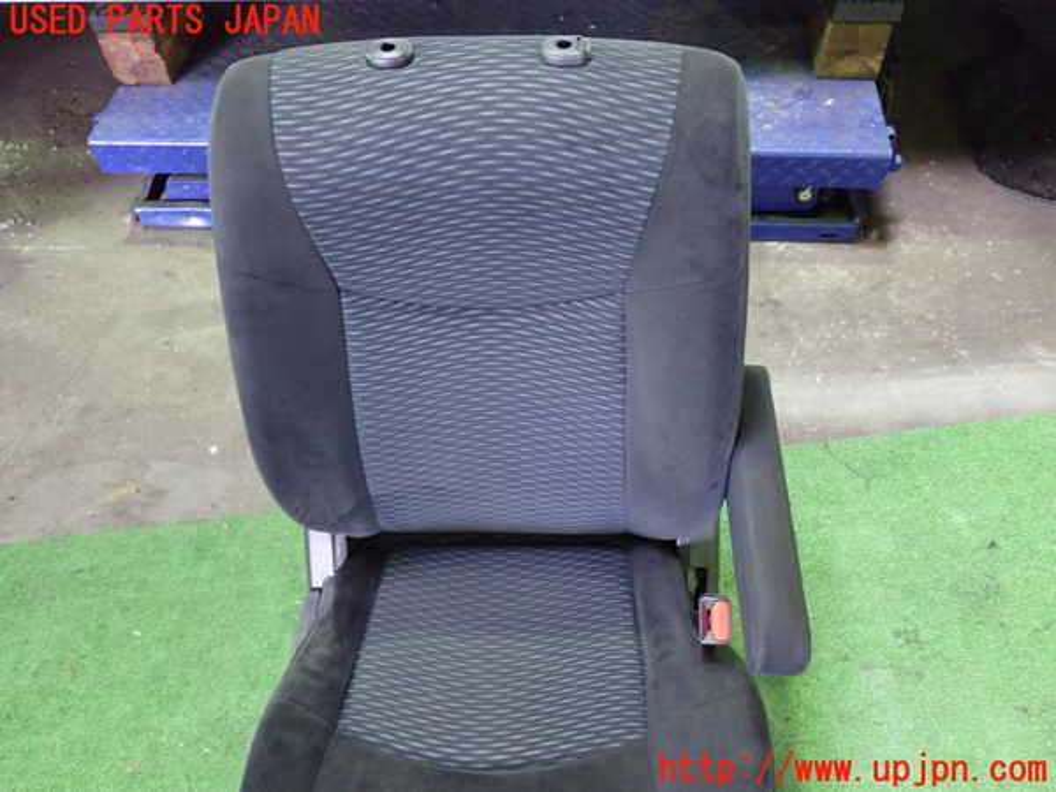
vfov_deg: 46.8
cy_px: 396
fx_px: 915
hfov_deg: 60.0
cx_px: 528
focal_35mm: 30
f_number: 2.3
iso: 800
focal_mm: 5.4
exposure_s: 1/30
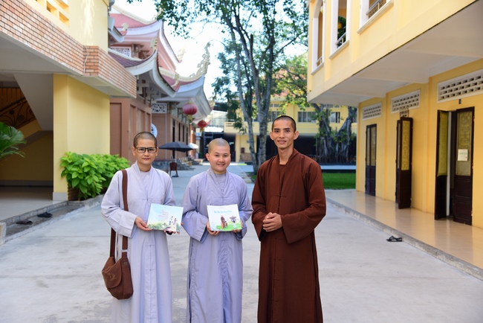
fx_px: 510
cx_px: 242
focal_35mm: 38
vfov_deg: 35.1
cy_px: 162
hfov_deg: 50.7
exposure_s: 1/100
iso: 125
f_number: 4
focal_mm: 38
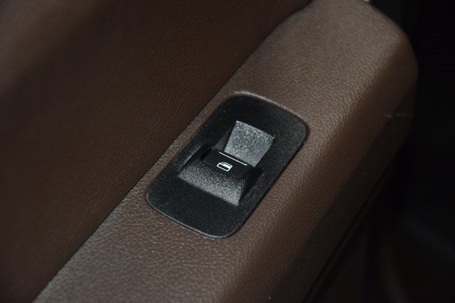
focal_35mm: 105
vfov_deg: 13.0
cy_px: 152
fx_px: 1327
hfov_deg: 19.5
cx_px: 228
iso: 2200
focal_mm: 70
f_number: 4.5
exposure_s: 1/100
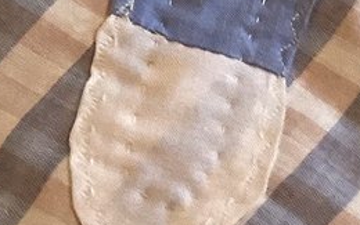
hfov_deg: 11.0
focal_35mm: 191
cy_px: -13
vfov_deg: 6.9
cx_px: 208
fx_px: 1876
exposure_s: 1/60
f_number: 2.4
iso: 250
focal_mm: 3.3
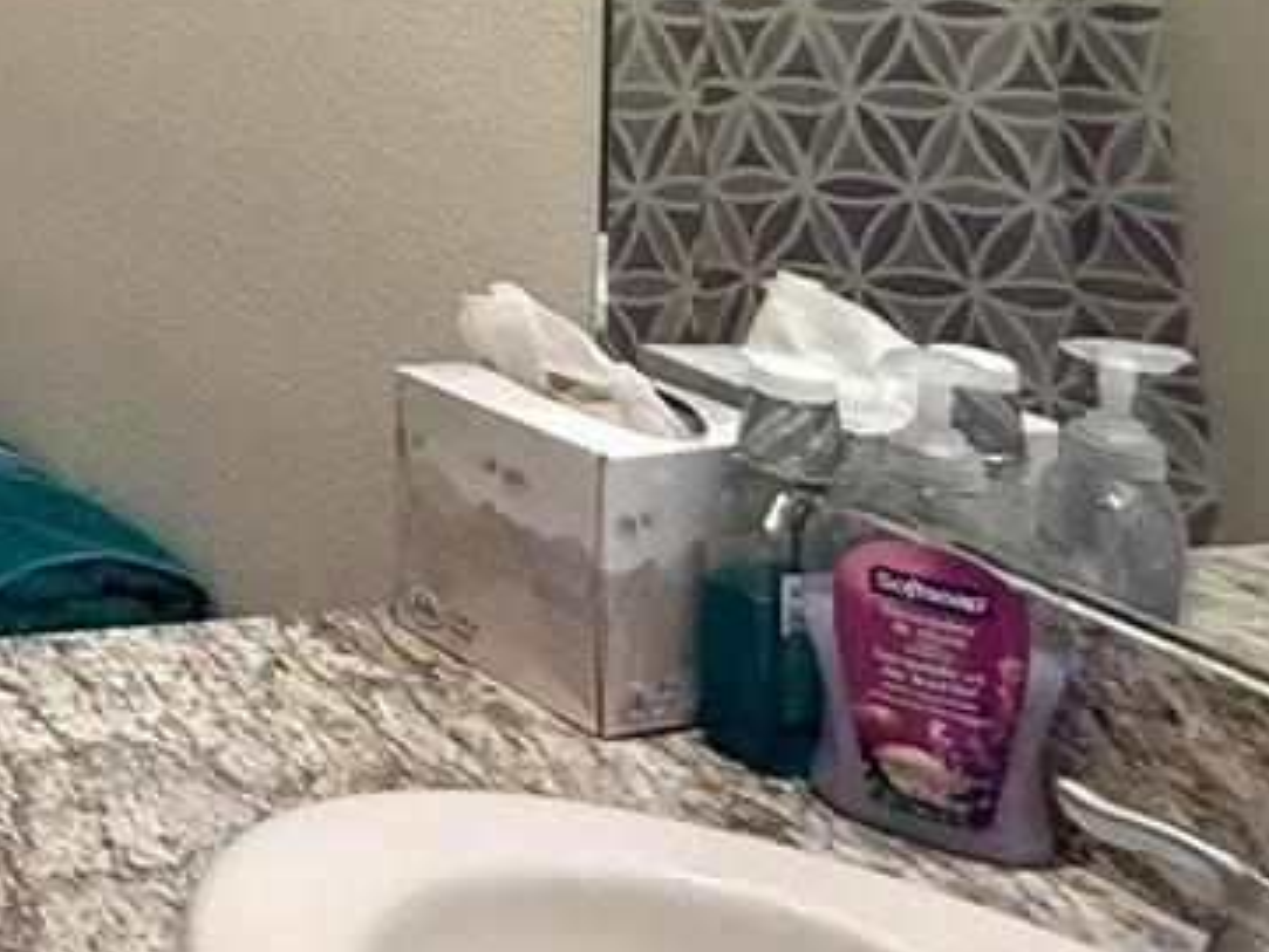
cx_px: -1135
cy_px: -527
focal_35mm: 62
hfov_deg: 20.1
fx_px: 2274
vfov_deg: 20.0
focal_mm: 2.22
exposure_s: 1/60
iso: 200
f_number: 2.2
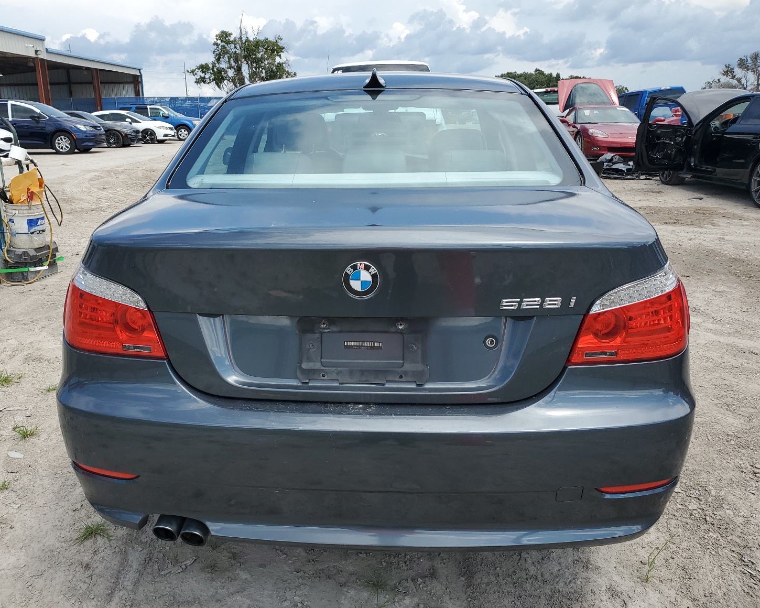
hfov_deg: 62.1
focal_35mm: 28
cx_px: 350
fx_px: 630
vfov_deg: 51.5
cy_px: 298
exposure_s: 1/2000
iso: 50
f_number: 1.5
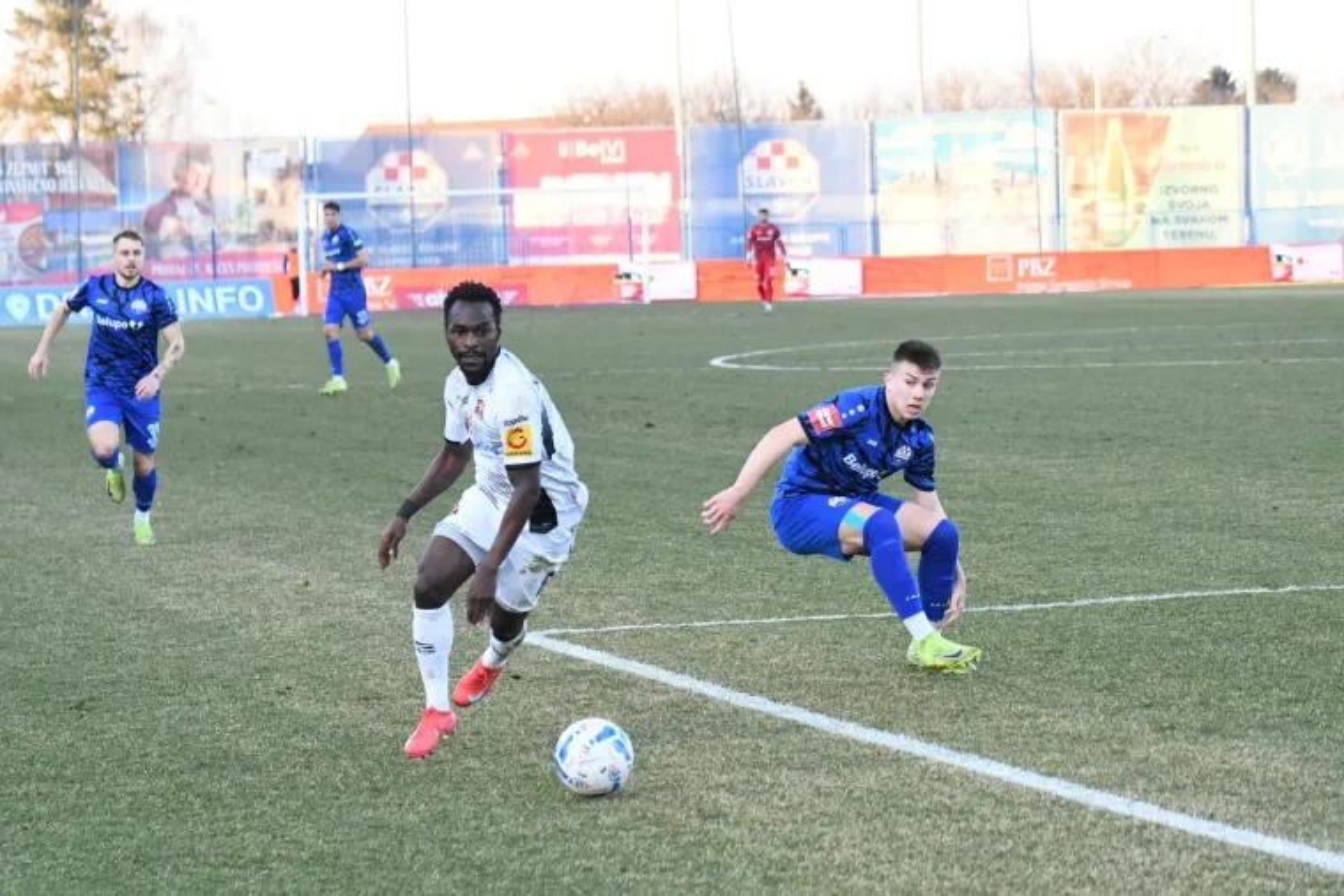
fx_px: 5153
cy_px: 448
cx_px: 672
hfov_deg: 14.9
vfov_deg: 9.9
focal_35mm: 138
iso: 4000
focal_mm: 92
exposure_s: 1/1250
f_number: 5
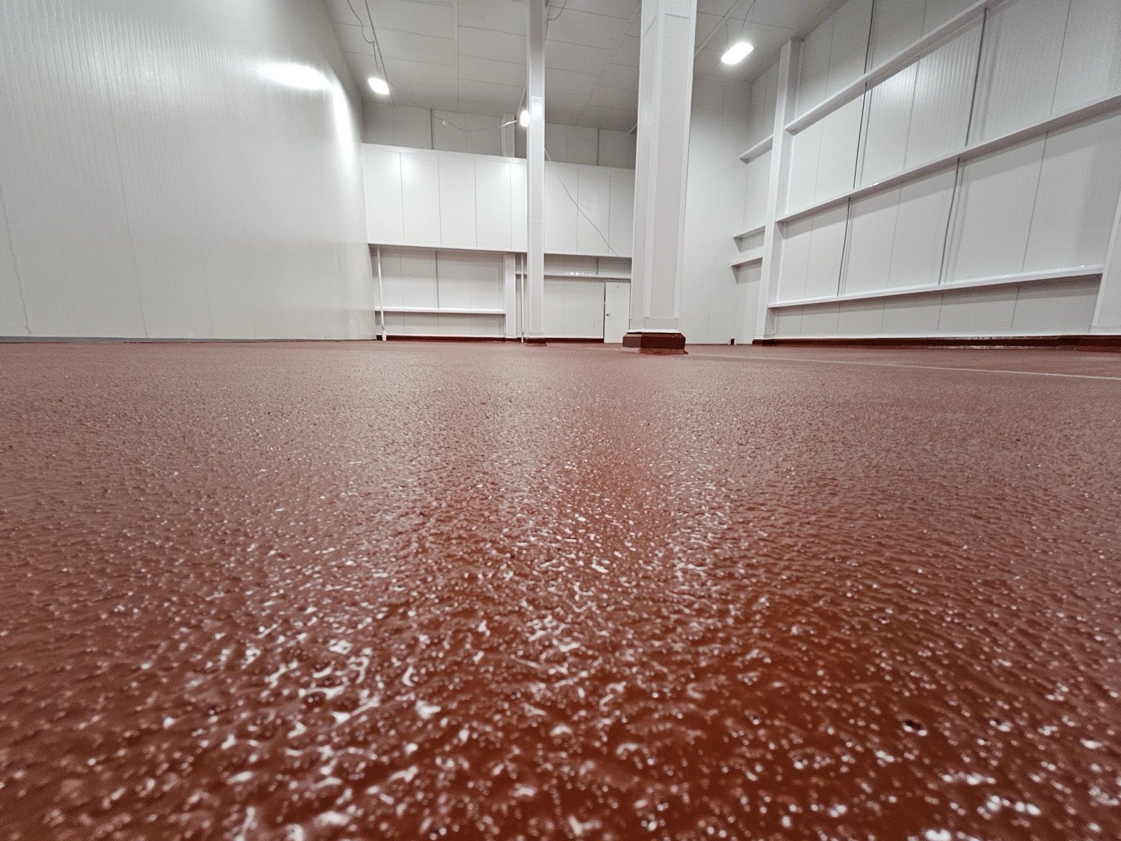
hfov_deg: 106.2
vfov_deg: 89.9
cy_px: 420
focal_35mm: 13
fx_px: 421
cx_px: 560
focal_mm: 2.2
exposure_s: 1/60
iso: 125
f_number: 2.2
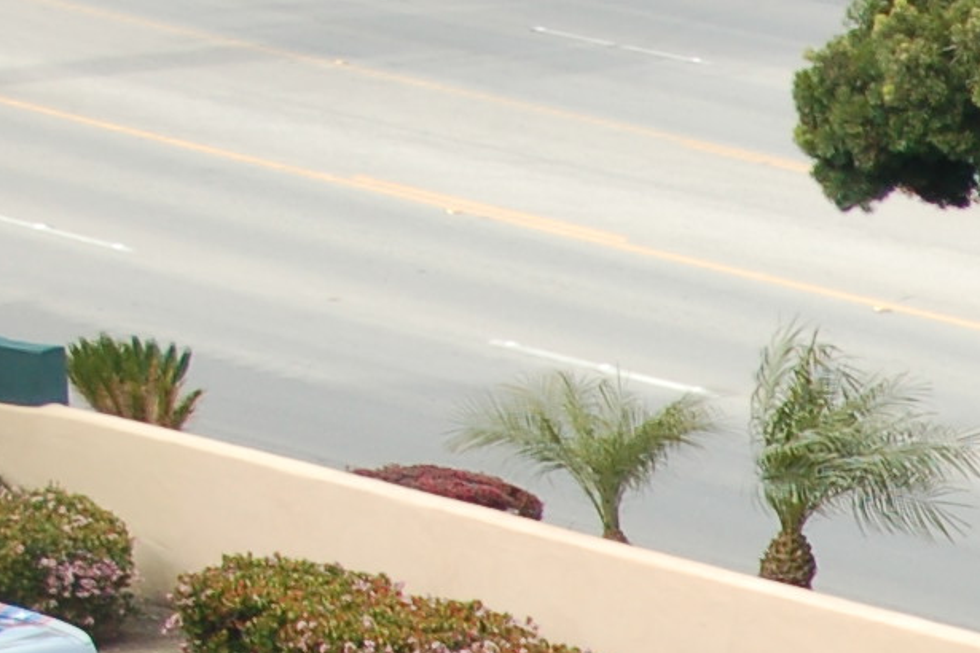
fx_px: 6980
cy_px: 1491
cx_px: 2236
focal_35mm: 256
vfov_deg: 5.2
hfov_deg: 7.6
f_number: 5.6
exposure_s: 1/125
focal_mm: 35
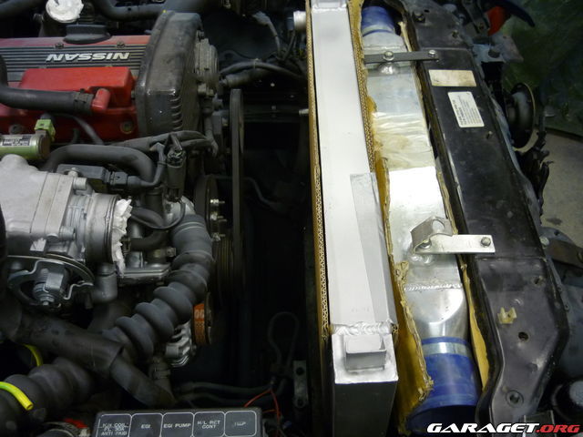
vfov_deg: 42.9
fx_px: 556
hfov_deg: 55.4
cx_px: 292
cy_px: 218
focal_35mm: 33
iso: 200
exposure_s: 1/30
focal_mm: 5.5
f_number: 2.8
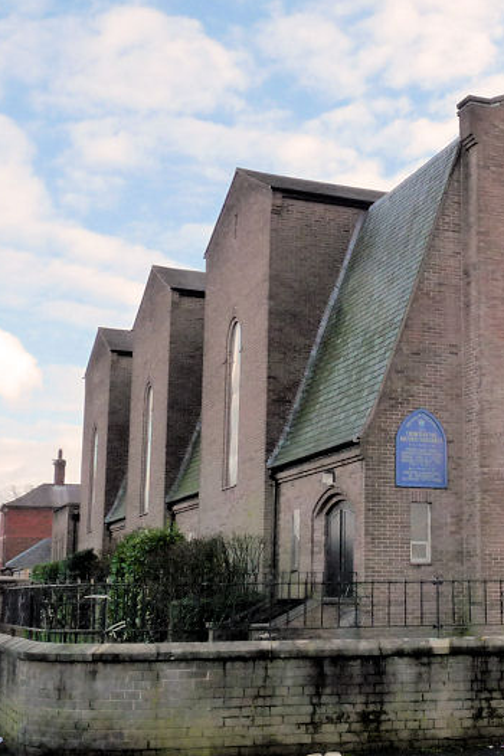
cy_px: 380
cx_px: 507
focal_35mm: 55
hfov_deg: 23.6
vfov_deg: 36.2
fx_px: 1155
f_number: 5
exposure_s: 1/200
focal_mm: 4.8
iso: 160
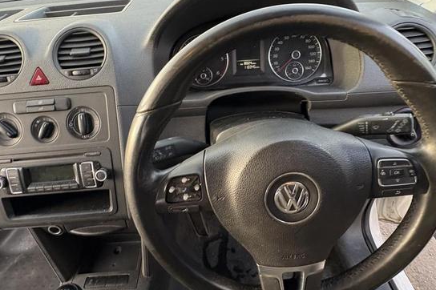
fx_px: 290
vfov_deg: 53.0
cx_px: 205
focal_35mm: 24
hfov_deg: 73.7
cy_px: 137
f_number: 2.2
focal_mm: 2.22
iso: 320
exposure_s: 1/60
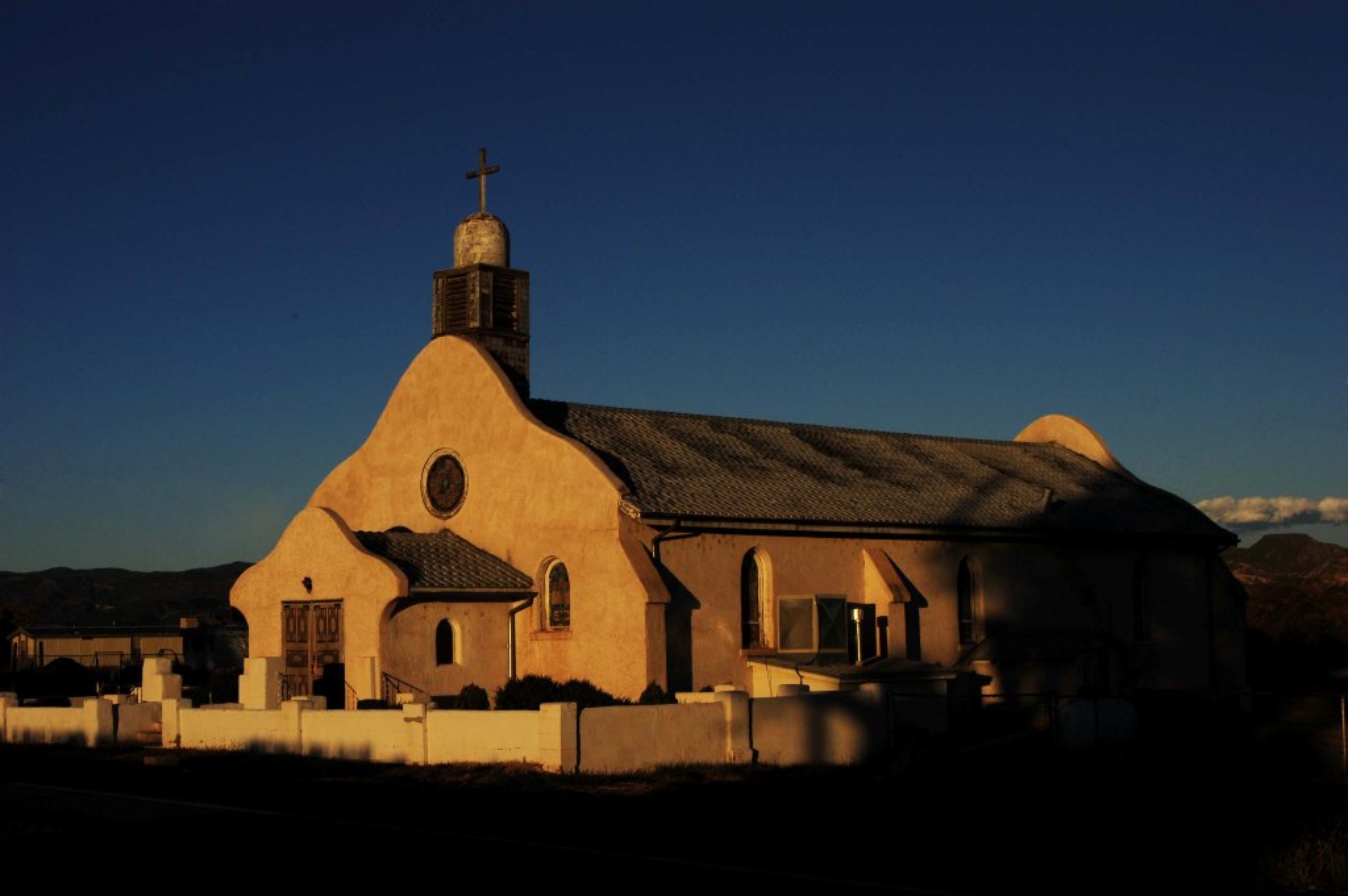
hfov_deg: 35.1
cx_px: 674
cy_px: 448
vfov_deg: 23.7
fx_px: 2133
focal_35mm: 57
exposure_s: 1/350
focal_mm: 38
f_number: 10
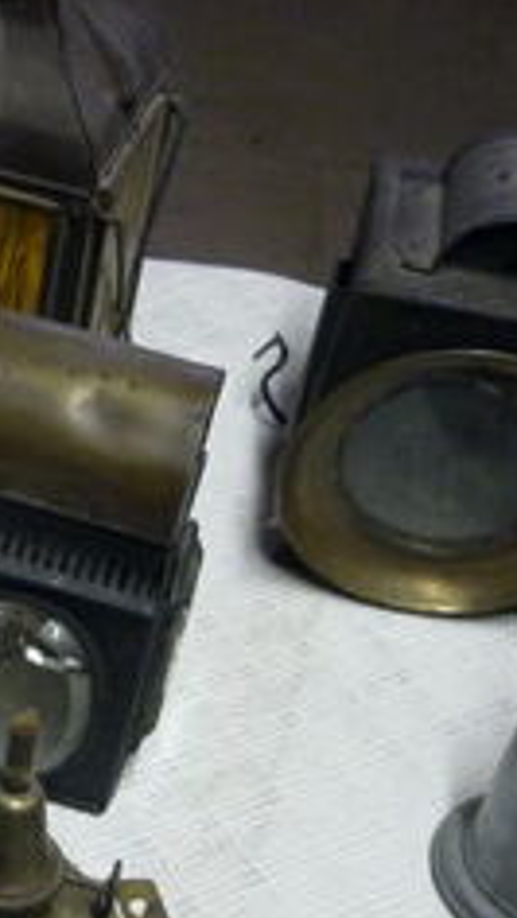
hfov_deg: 15.3
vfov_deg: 28.9
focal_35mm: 73
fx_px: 1777
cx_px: -253
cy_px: 502
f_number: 2.8
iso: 320
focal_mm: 5.5
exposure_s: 1/30
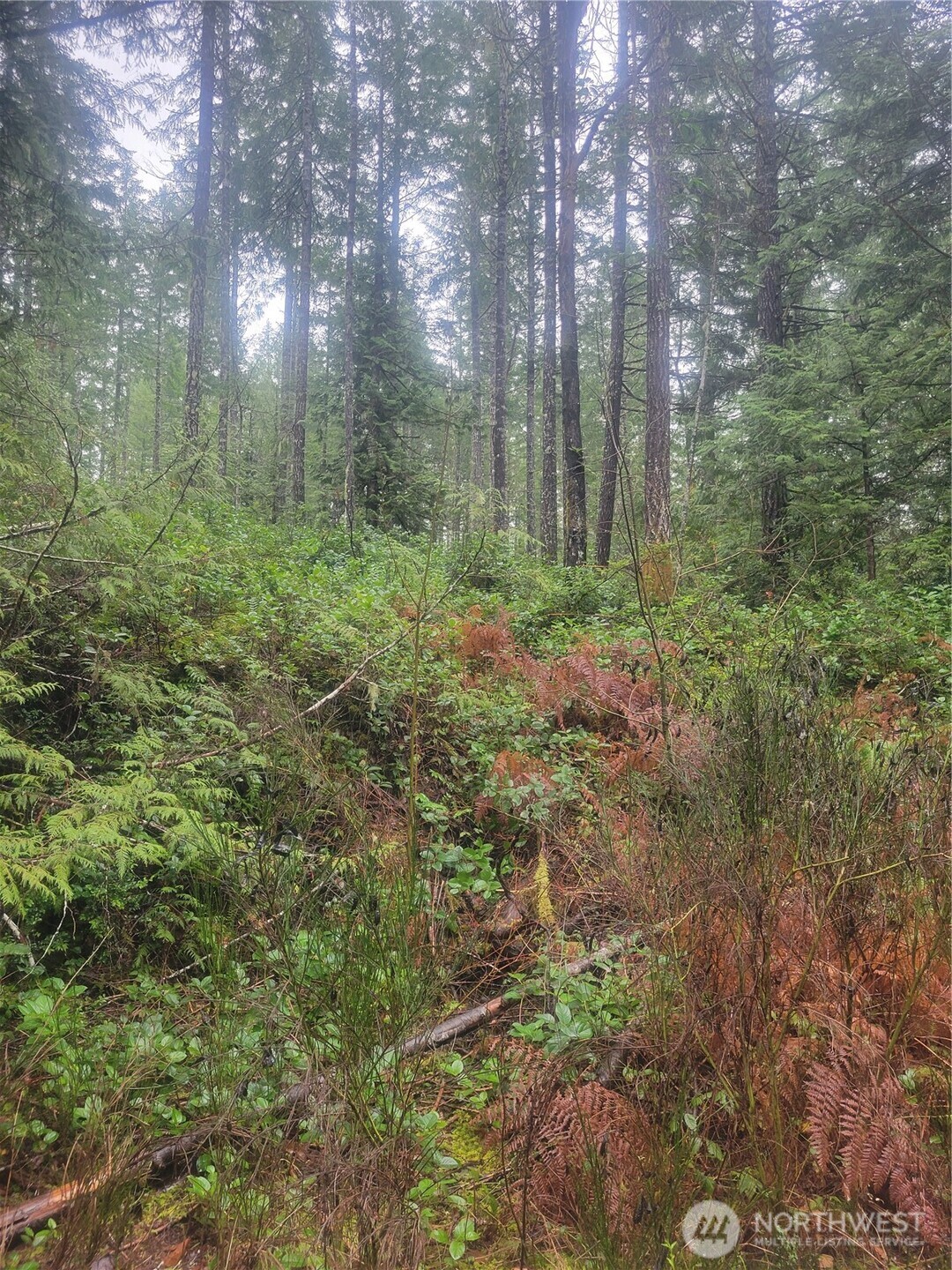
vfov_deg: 67.3
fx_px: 953
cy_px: 635
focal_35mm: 26
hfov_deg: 53.1
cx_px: 476
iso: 100
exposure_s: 1/120
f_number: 1.8
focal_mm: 5.4
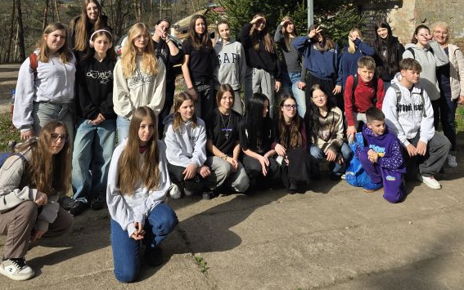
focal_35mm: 33
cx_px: 231
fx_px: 418
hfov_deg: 58.1
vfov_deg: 34.4
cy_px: -9
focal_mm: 6.3
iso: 12
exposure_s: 1/907
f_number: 1.7
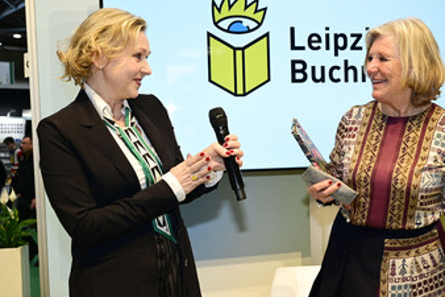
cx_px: 264
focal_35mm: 45
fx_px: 552
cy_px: 166
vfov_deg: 30.0
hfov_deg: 43.7
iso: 1000
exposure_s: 1/160
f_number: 5.6
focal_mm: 33.5
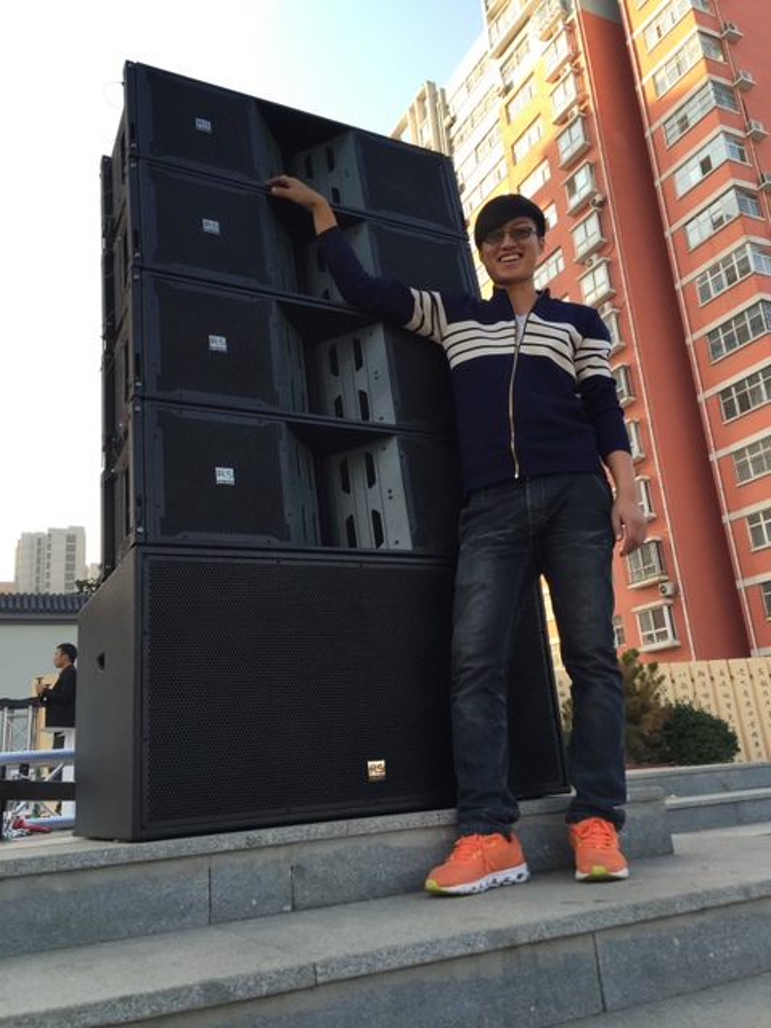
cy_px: 514
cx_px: 386
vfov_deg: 61.7
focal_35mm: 29
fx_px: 861
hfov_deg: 48.2
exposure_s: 1/377
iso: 32
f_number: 2.2
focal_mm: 4.15
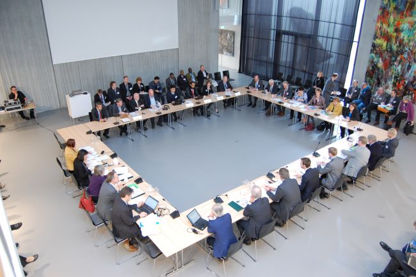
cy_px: 138
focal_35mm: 27
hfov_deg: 67.4
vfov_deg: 47.8
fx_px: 312
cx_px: 208
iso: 800
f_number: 3.5
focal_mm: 18
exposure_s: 1/15
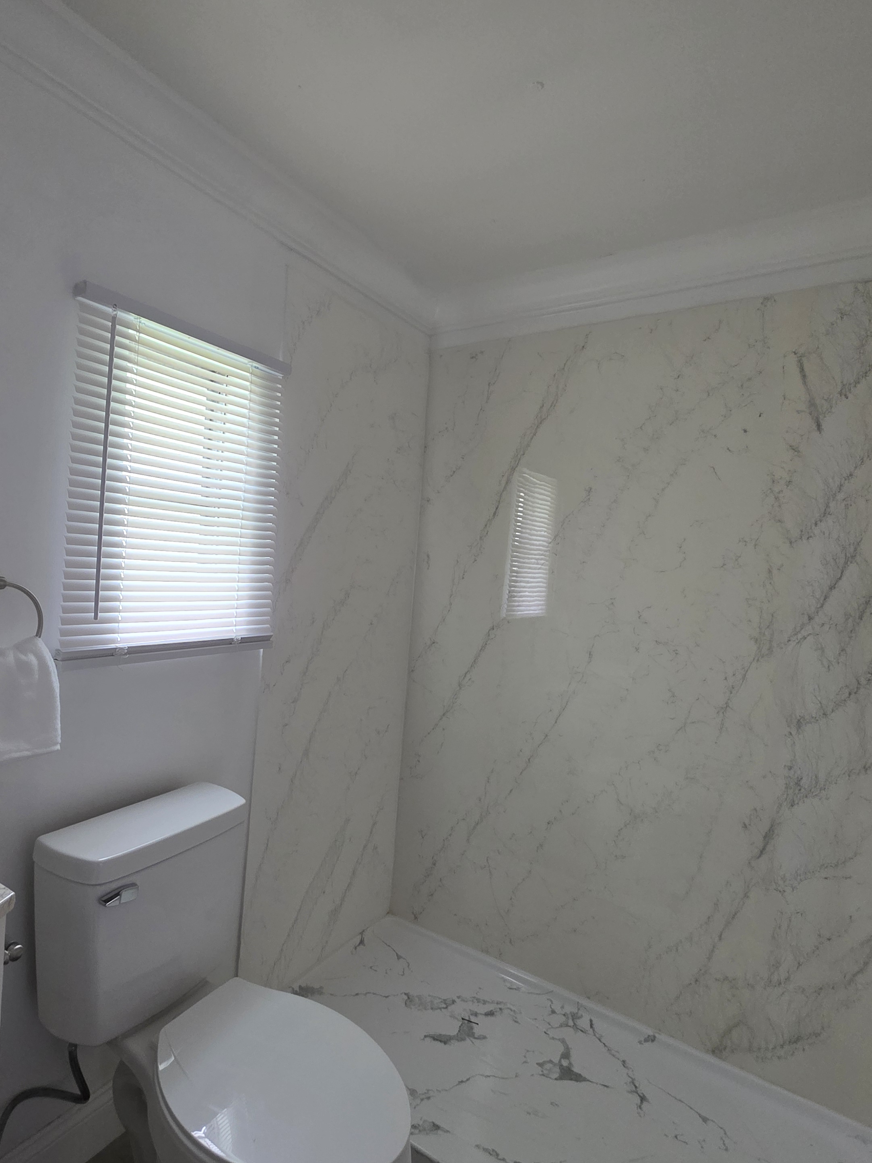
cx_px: 374
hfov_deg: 71.2
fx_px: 605
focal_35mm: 18
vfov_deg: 87.8
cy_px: 577
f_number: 1.9
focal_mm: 2.2
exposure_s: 1/60
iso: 500
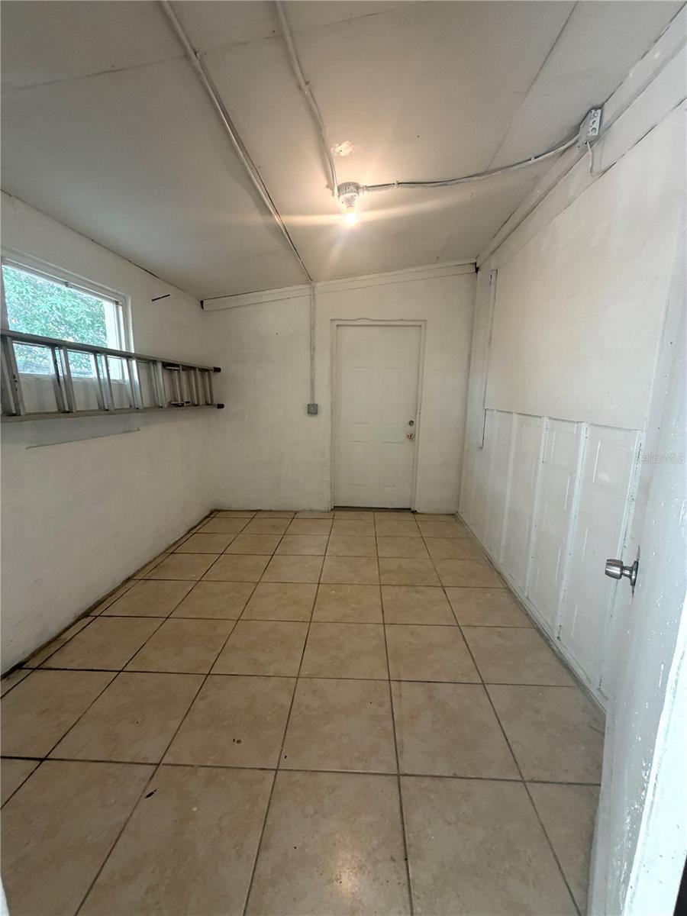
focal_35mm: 14
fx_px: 370
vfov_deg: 102.1
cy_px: 458
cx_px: 344
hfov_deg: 85.7
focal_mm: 2.22
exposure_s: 1/120
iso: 200
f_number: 2.2
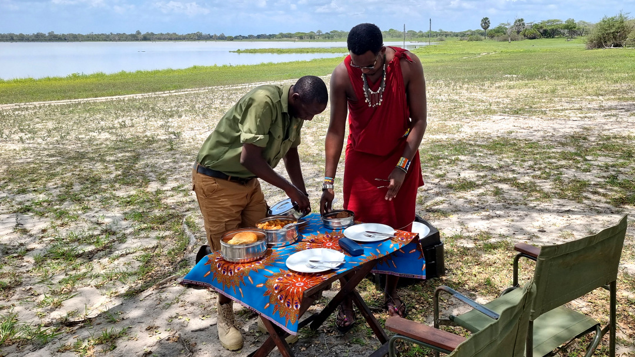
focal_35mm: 31
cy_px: 119
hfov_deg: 62.5
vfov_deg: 37.4
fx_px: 522
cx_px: 348
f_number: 1.8
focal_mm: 6.7
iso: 50
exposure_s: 1/642
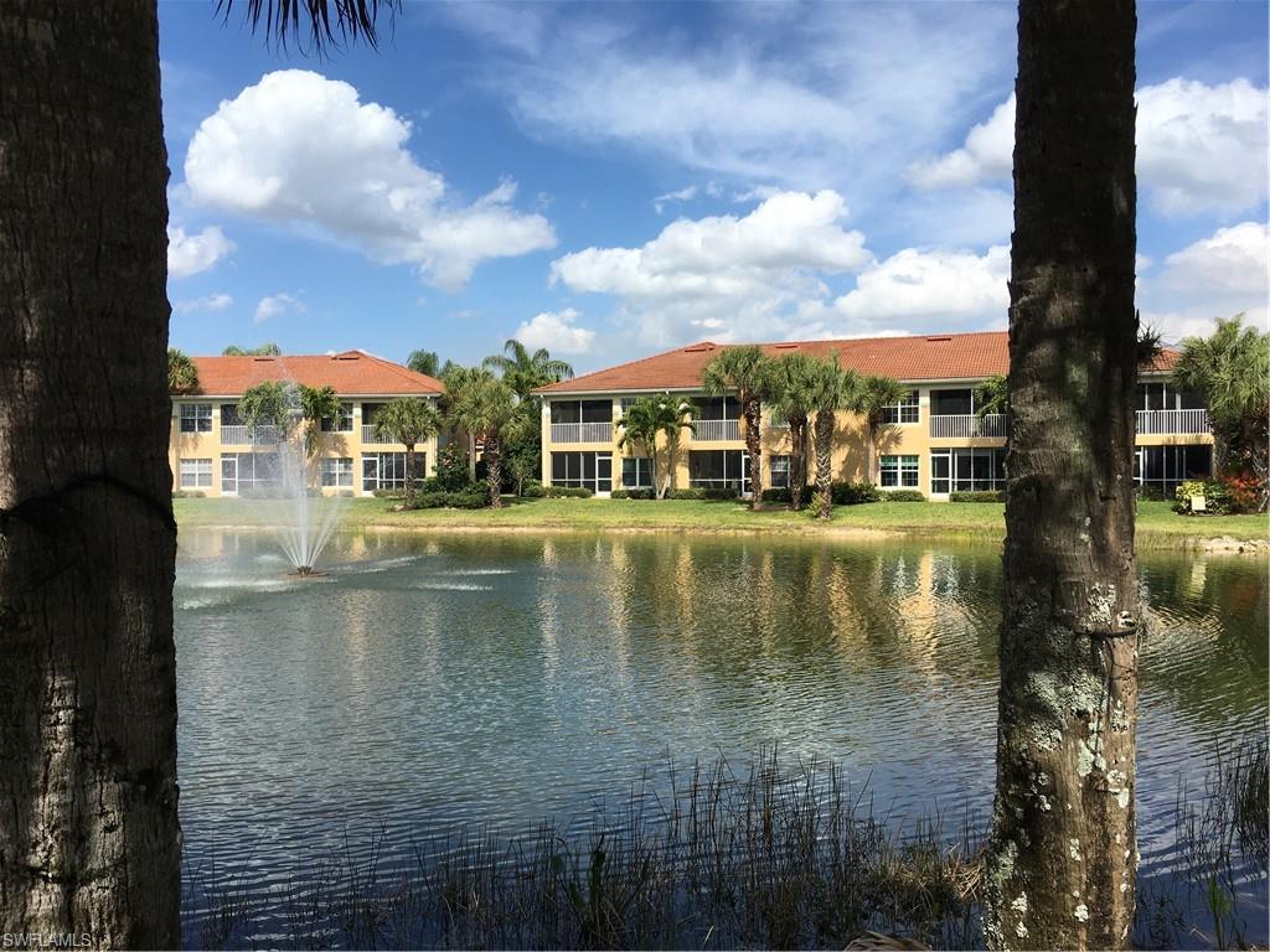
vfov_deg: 48.2
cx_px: 635
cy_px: 476
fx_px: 1064
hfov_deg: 61.7
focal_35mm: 29
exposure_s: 1/1972
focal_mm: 4.15
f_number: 2.2
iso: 25
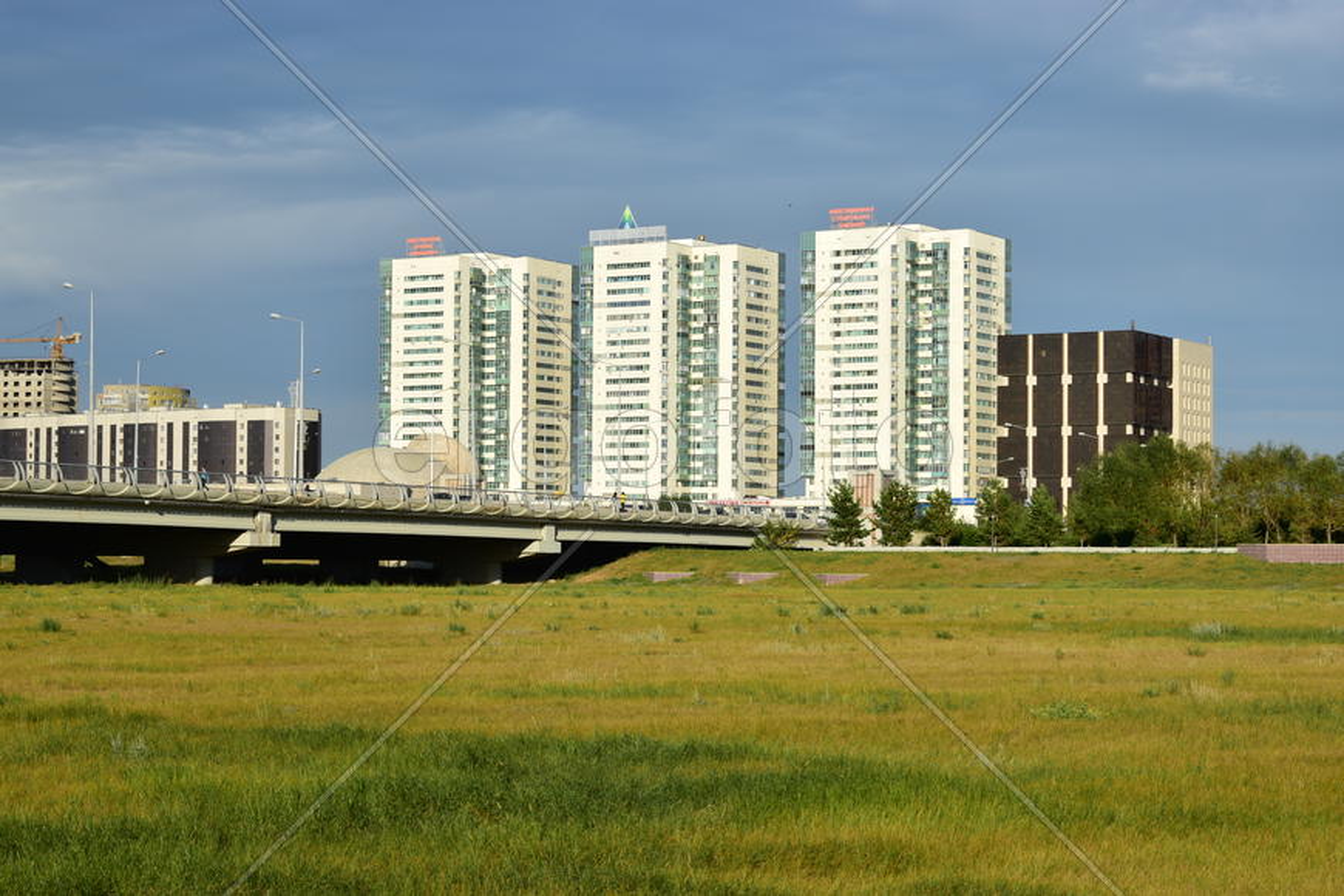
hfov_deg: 29.9
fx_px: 2520
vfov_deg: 20.2
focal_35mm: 68
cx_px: 672
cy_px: 448
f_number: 9
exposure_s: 1/250
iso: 100
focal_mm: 45
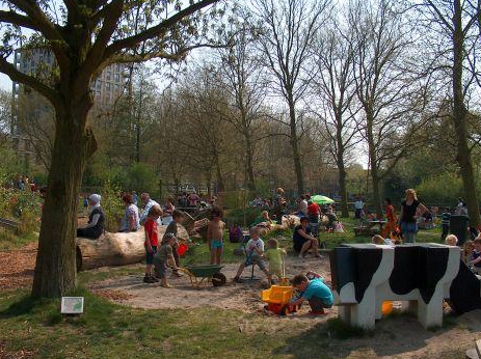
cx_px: 237
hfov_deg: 46.8
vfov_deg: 35.9
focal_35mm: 40
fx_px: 555
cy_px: 184
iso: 100
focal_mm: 7.6
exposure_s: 1/476
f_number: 6.7
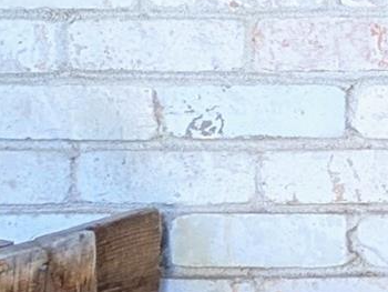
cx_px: 1093
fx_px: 785
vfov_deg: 19.7
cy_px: -66
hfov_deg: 12.4
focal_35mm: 70
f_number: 1.7
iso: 190
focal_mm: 2.02
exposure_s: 1/329
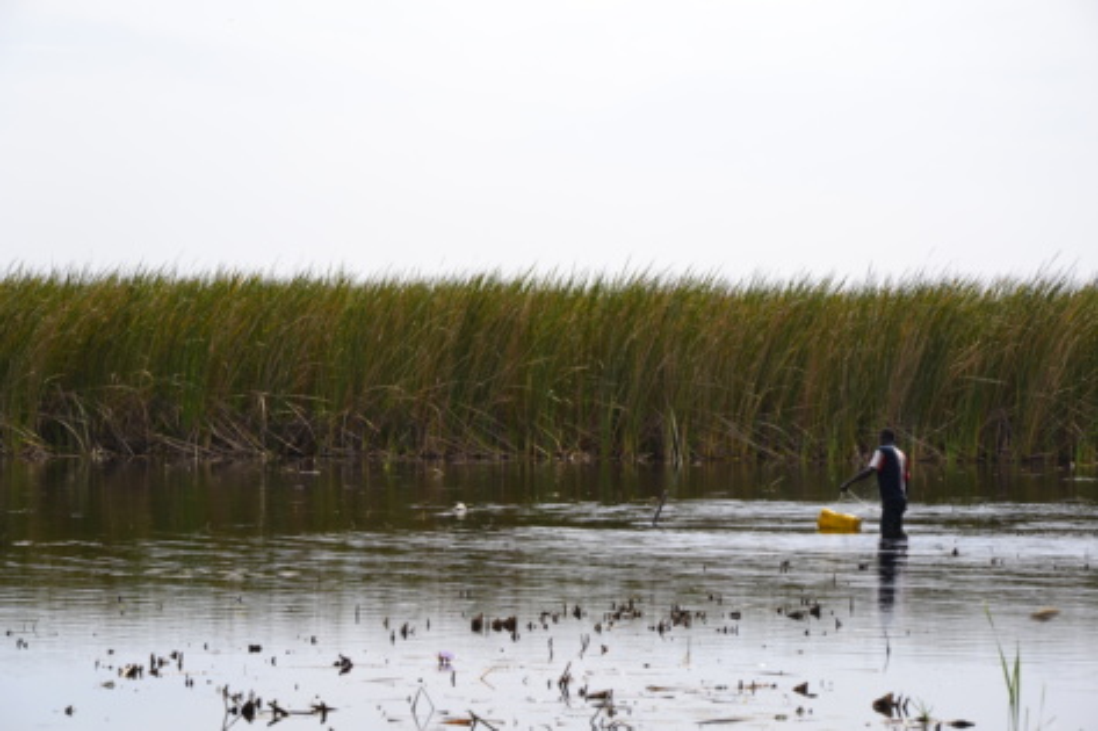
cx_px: 549
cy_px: 366
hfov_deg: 13.0
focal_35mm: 158
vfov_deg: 8.7
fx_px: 4802
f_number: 11
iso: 320
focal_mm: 105
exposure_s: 1/500
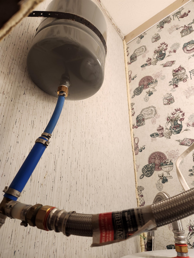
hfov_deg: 58.9
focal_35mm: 23
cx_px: 97
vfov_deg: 73.9
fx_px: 172
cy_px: 129
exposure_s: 1/120
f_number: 1.8
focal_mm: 5.4
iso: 125
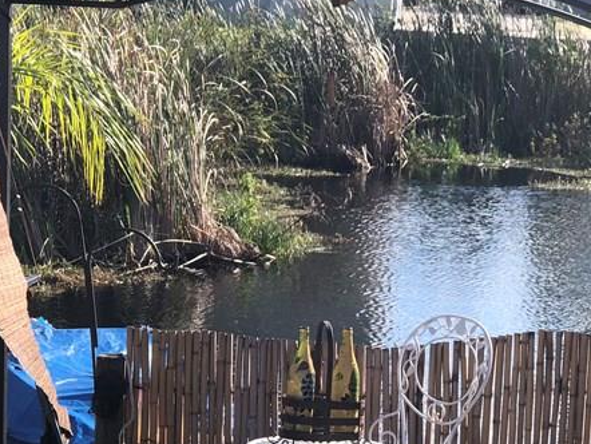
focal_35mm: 132
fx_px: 2255
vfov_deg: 11.2
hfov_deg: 14.9
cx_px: 377
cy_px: 415
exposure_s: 1/546
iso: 20
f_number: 2.8
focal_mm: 6.6
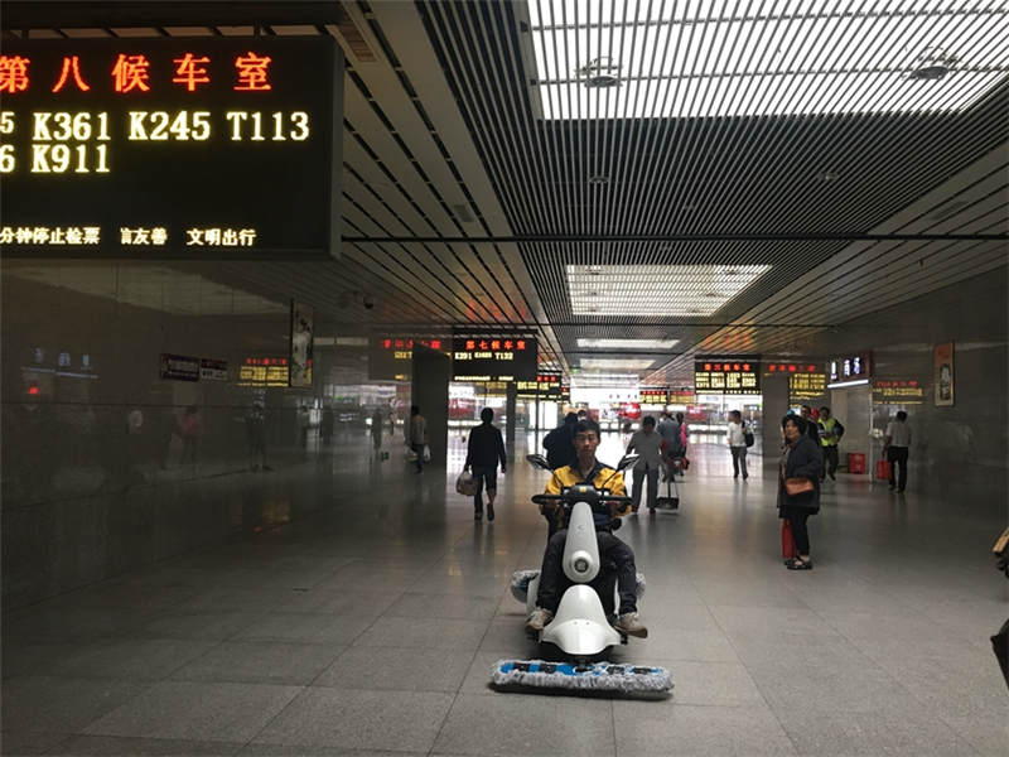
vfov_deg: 48.2
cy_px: 378
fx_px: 845
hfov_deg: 61.7
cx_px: 504
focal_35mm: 29
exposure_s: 1/17
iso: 64
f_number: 2.2
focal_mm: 4.15
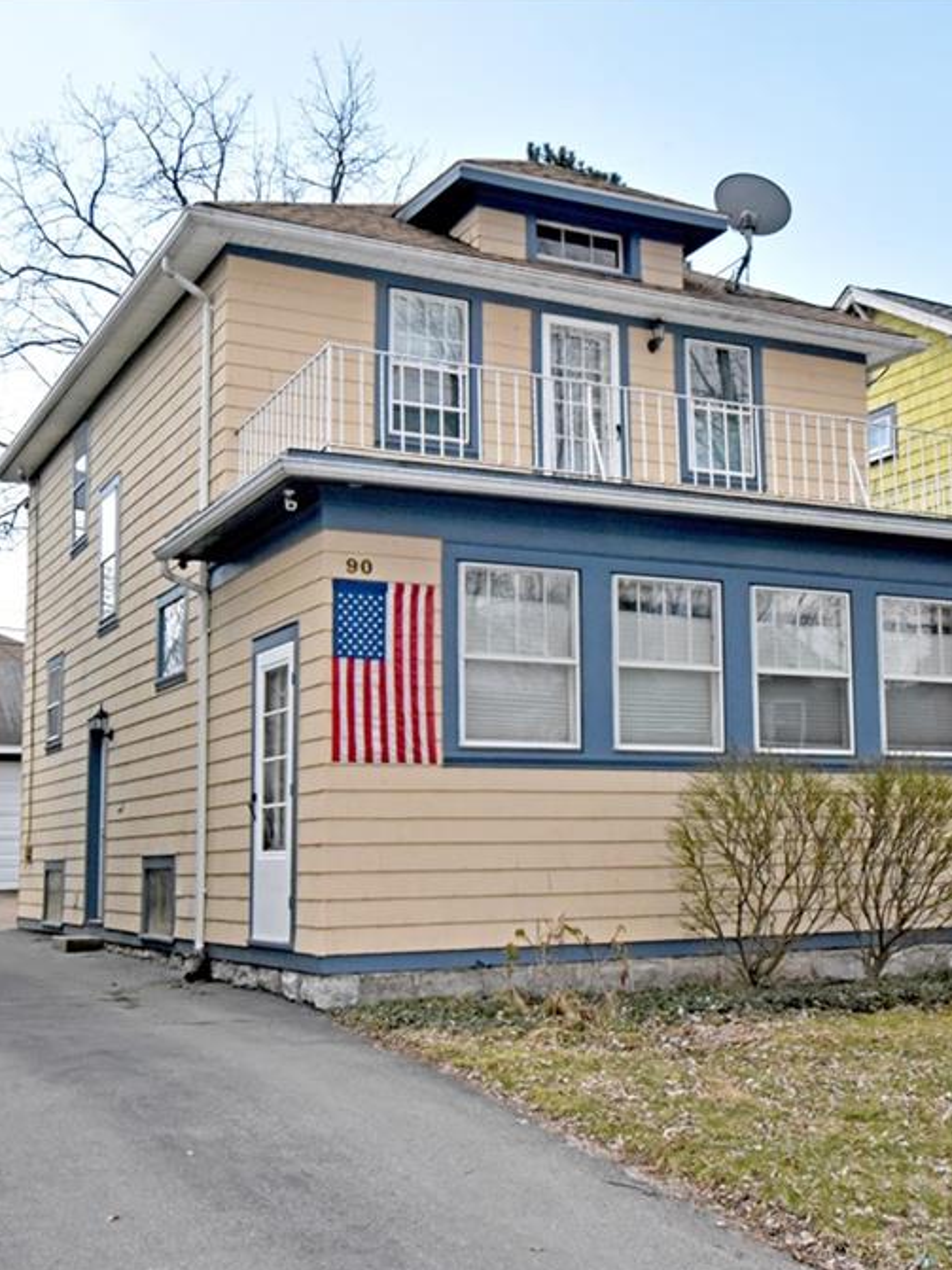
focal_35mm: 44
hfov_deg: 32.8
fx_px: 1614
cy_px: 636
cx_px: 573
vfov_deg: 43.0
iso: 2000
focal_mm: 20
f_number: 22
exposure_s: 1/200
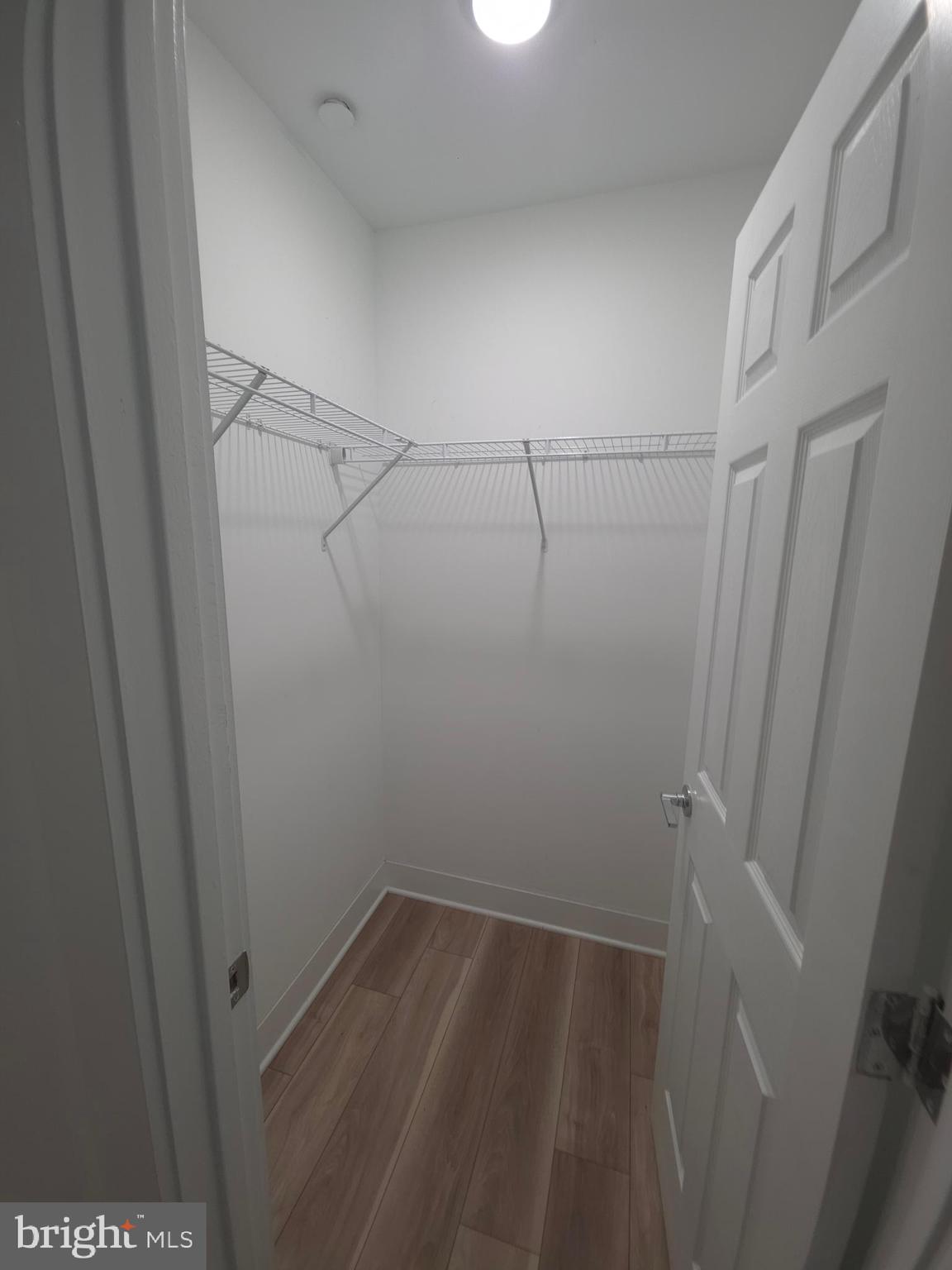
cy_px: 635
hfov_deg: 89.9
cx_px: 476
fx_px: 477
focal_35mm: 13
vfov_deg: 106.2
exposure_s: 1/30
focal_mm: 2.2
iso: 50
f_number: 1.9
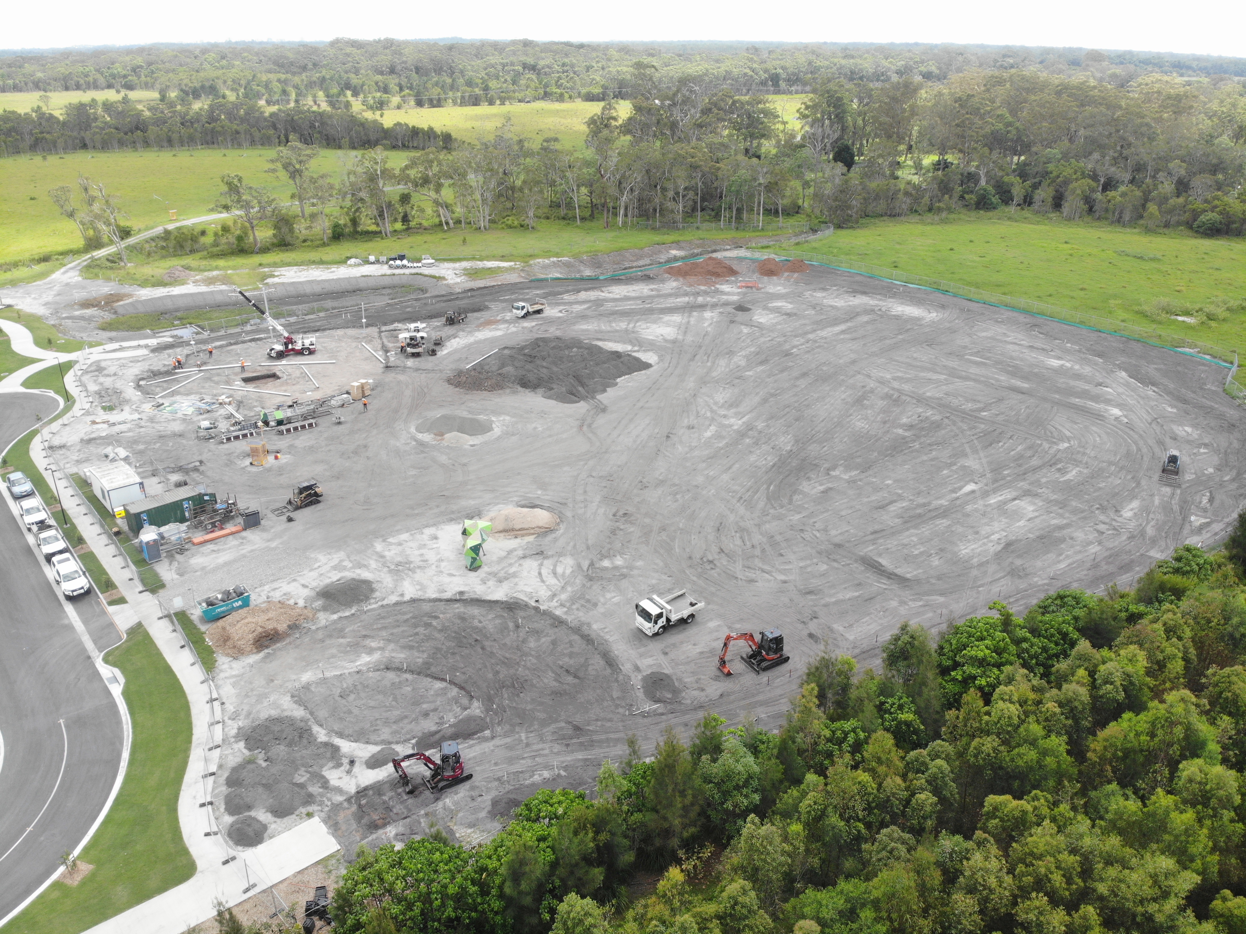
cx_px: 623
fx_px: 864
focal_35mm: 24
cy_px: 467
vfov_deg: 56.8
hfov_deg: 71.6
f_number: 2.8
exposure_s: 1/306
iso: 100
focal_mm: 4.5
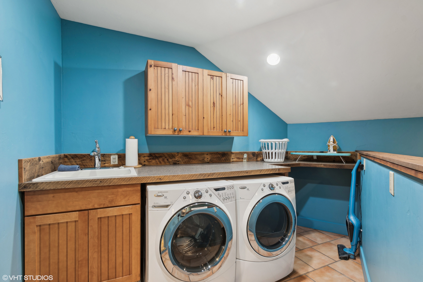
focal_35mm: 16
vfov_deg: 73.7
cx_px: 212
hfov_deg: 96.7
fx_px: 188
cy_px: 141
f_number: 6.3
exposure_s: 1/3.33
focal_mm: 11
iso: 200
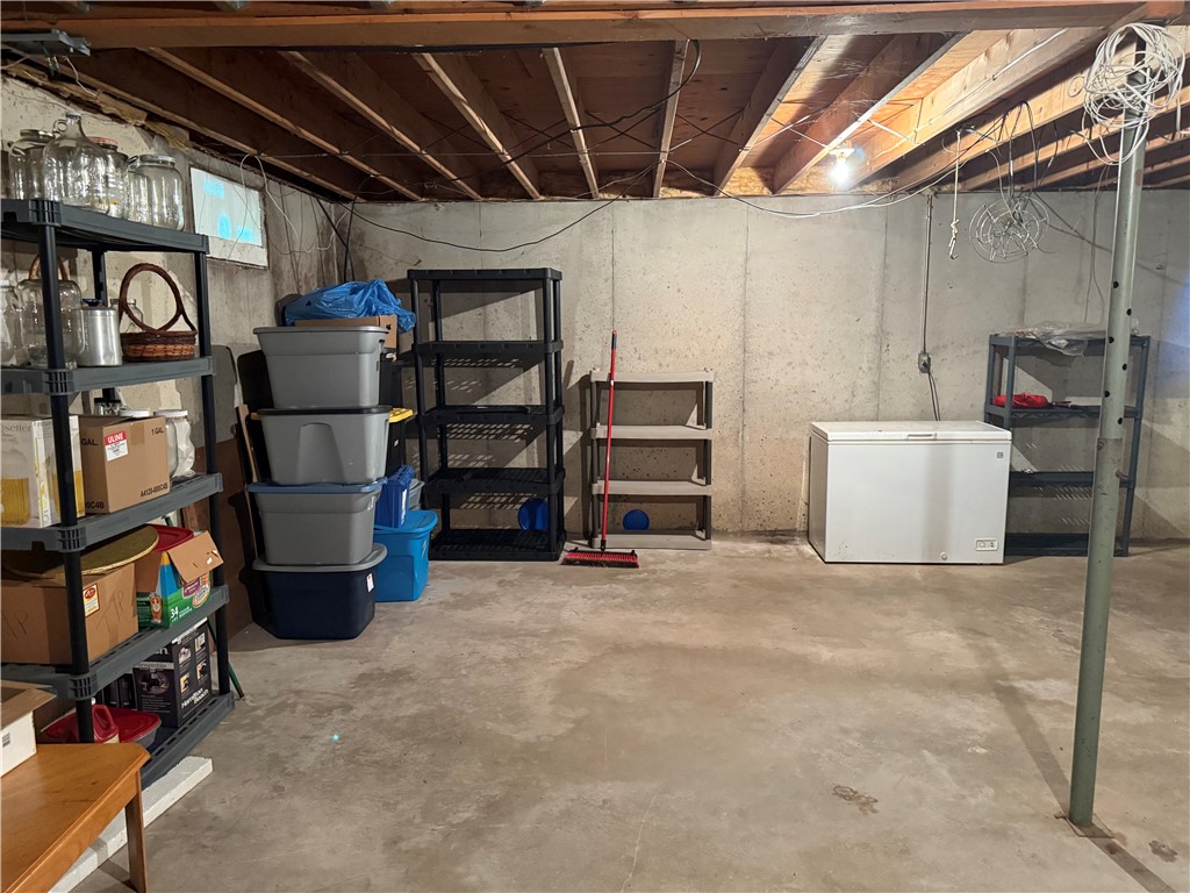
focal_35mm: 24
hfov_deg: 71.6
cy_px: 446
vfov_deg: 56.8
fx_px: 825
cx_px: 595
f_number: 1.78
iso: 1000
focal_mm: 6.76
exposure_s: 1/40
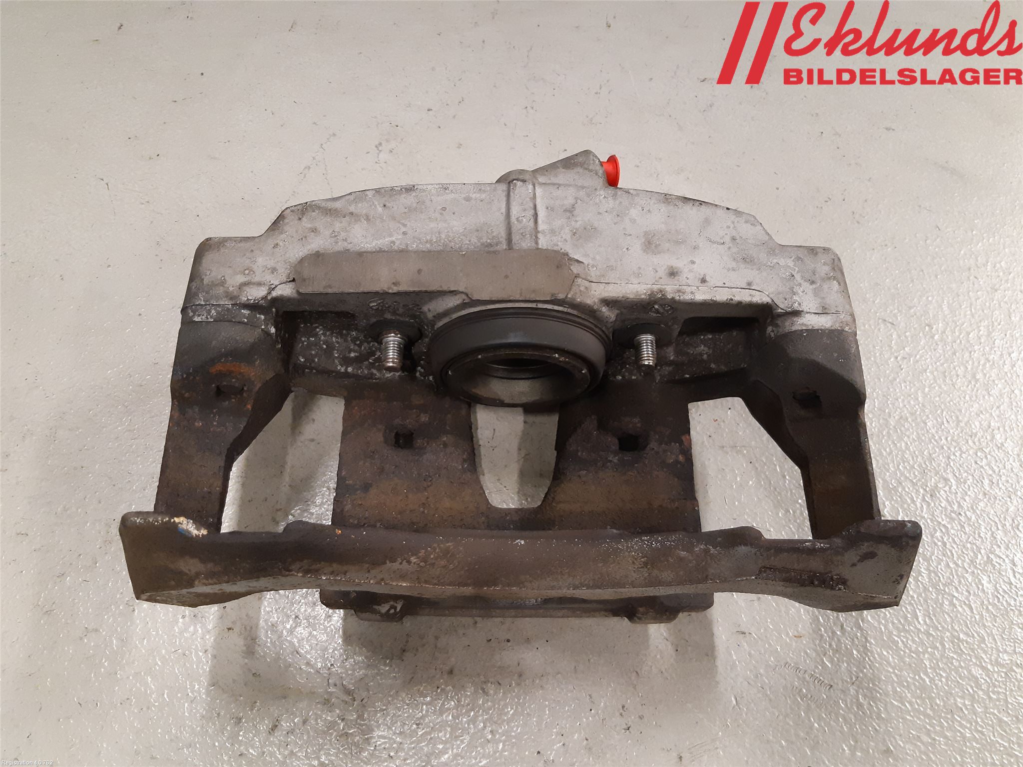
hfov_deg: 67.3
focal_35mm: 26
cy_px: 384
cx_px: 512
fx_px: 768
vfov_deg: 53.1
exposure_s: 1/50
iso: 250
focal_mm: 3.93
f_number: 1.7
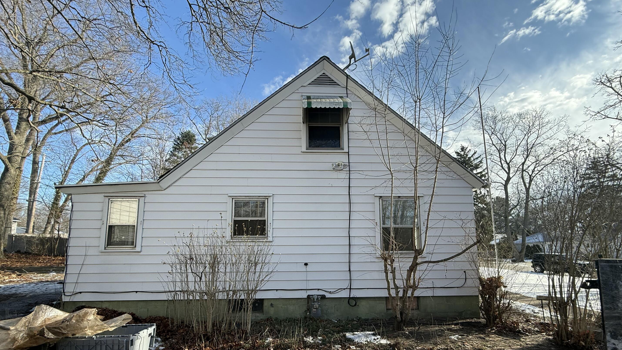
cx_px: 316
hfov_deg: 99.4
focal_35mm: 16
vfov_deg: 65.9
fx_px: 264
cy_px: 223
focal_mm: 2.22
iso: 50
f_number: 2.2
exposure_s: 1/518
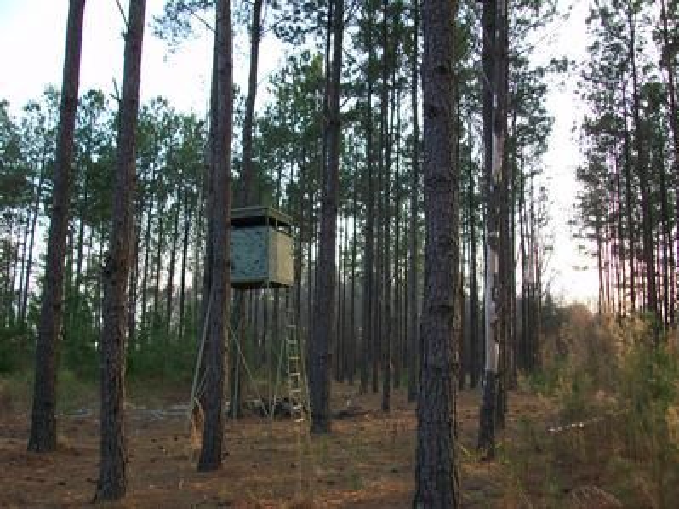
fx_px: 627
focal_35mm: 32
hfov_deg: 56.8
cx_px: 340
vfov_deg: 44.1
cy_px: 254
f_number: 2.8
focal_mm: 5.7
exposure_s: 1/100
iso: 64
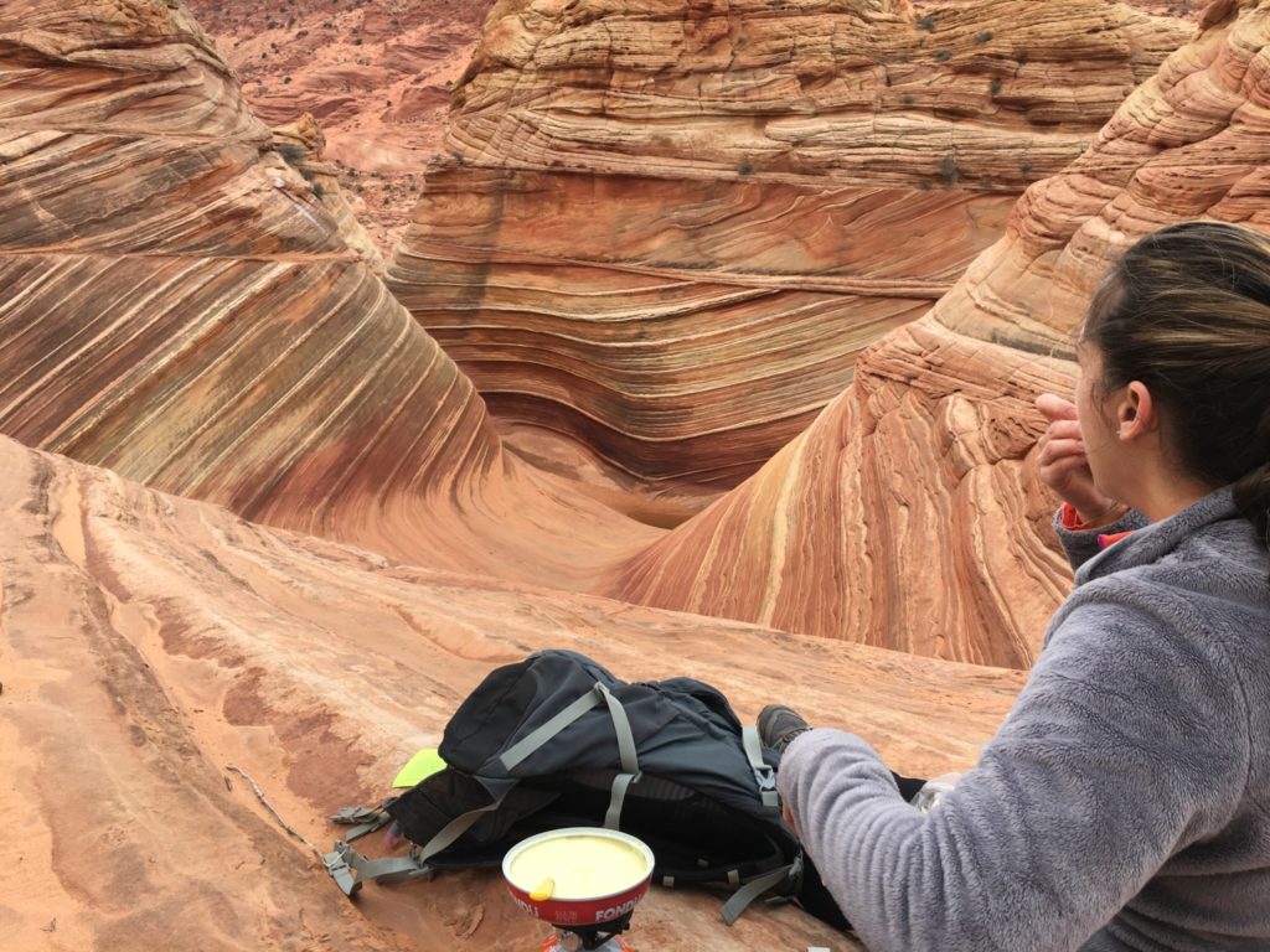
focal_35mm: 29
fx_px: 1064
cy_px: 476
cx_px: 635
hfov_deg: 61.7
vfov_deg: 48.2
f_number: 2.2
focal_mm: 4.15
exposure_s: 1/674
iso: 25
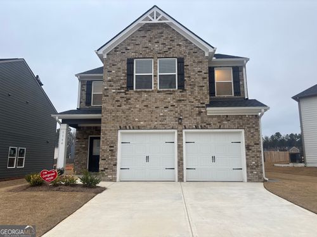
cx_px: 158
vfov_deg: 53.1
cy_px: 118
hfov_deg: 67.3
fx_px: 238
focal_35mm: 26
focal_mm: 5.96
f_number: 1.6
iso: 40
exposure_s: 1/121
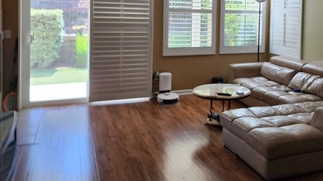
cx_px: 231
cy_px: 24
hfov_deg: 50.1
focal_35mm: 39
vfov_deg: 29.4
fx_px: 334
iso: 125
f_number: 1.8
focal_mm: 6.4
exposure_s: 1/180
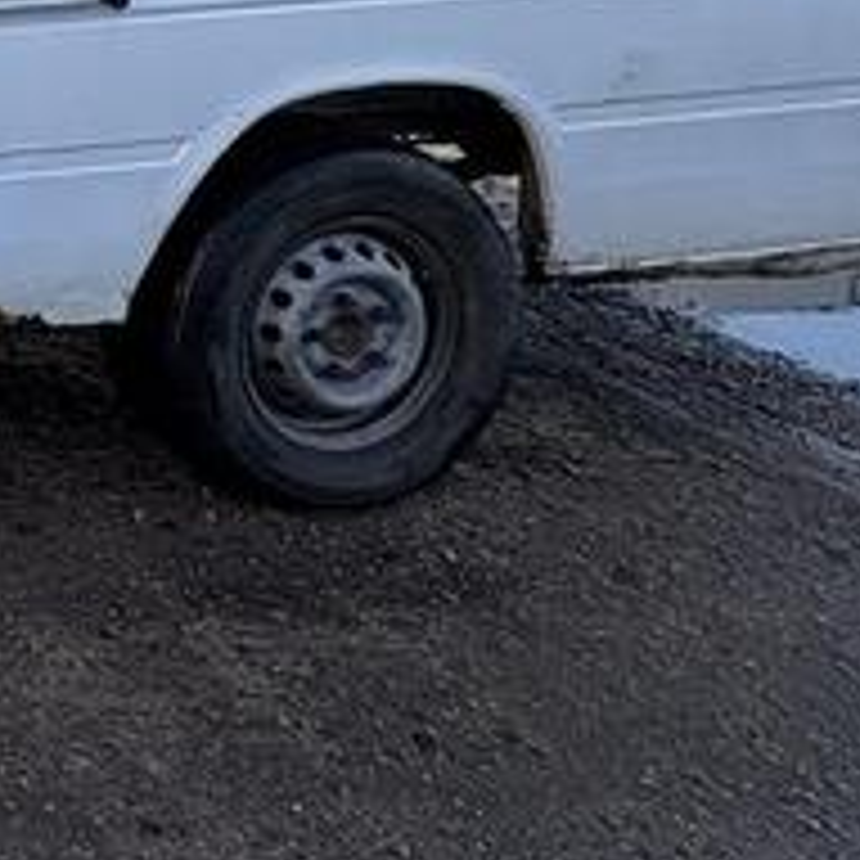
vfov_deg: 25.3
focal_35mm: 58
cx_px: -837
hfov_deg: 19.0
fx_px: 1630
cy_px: -270
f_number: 2.2
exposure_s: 1/414
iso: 40
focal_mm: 2.22
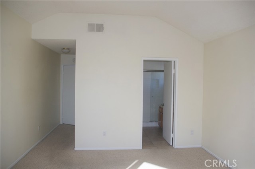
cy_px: 84
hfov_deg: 67.4
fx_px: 191
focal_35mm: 27
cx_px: 128
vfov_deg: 47.8
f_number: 7.1
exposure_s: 1/180
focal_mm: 18
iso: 400
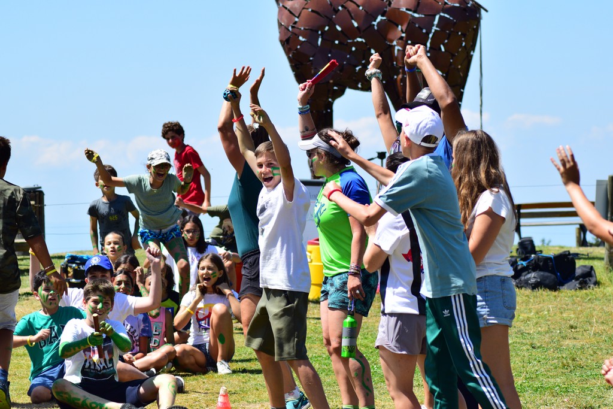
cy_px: 204
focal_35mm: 188
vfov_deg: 7.3
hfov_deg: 11.0
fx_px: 3193
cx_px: 306
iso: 400
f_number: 7.1
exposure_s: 1/1250
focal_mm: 125
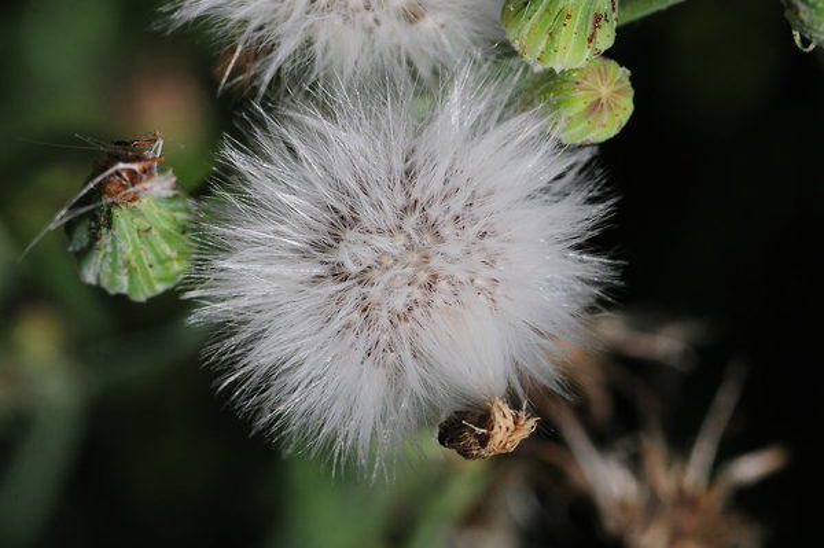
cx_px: 412
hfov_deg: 15.2
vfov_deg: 10.1
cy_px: 274
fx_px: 3087
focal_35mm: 135
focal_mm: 90
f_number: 14
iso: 640
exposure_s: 1/1000
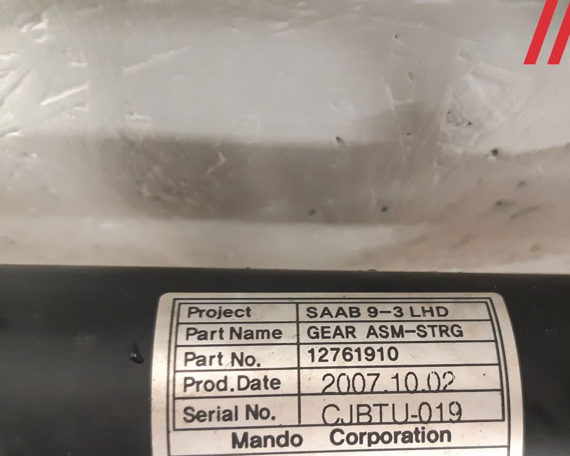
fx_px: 641
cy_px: 314
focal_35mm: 38
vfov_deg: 38.6
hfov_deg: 47.6
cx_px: 352
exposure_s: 1/25
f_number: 1.7
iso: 500
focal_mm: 3.93
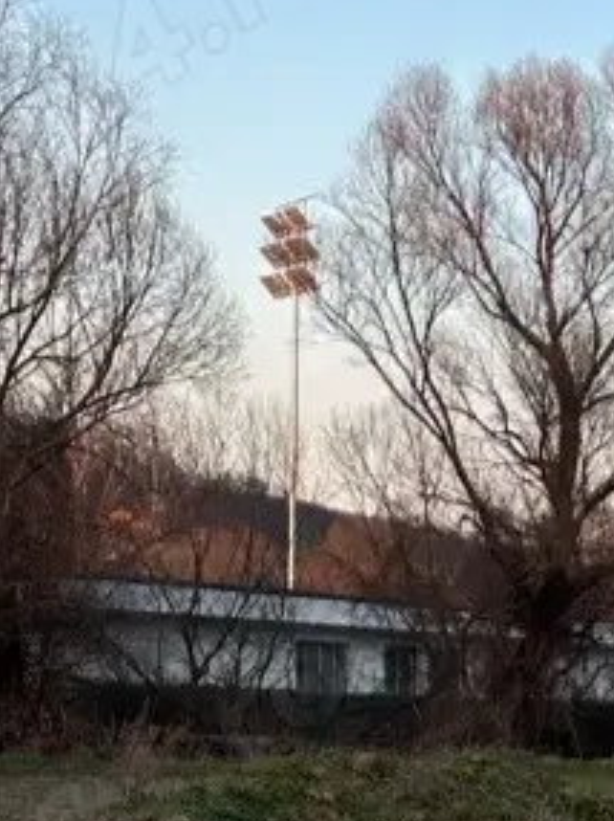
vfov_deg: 16.8
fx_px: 2653
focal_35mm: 112
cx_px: 973
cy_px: 985
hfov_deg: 12.4
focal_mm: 6.86
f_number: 1.78
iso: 80
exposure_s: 1/564
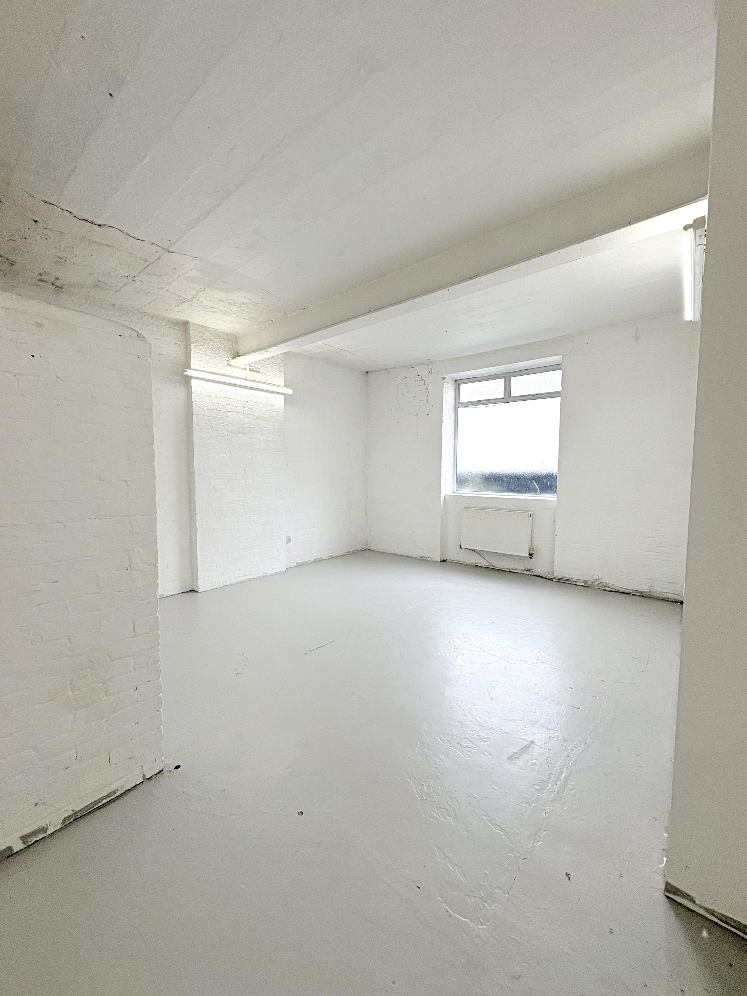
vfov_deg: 102.1
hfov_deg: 85.7
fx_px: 403
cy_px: 498
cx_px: 374
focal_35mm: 14
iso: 50
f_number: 2.2
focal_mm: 2.22
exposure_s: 1/100
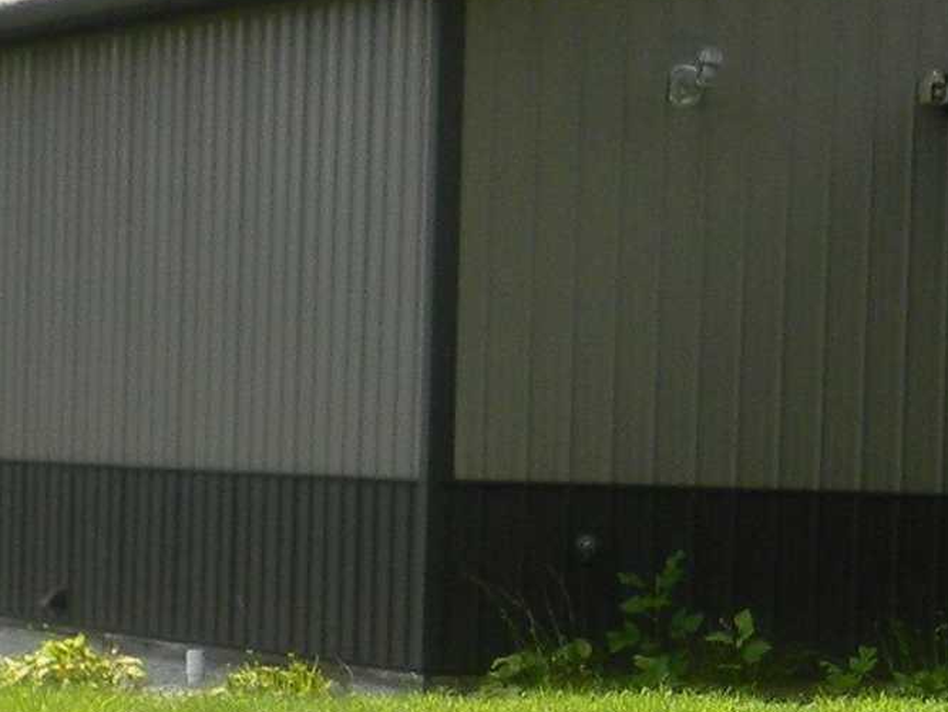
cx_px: 1241
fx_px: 5178
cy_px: 527
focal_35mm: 189
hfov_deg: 10.2
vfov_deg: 7.9
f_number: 3.8
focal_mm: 7.3
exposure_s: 1/478
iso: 80
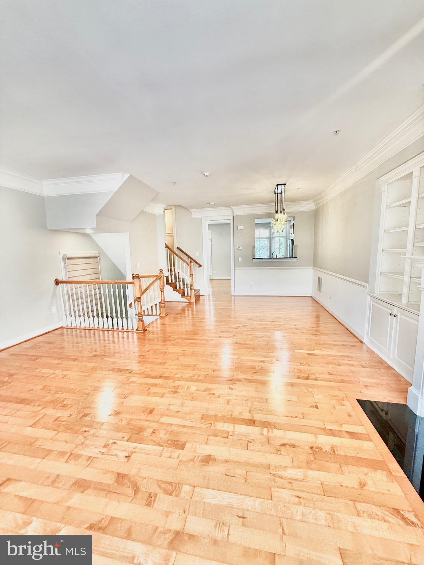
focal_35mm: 14
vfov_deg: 102.1
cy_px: 282
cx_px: 212
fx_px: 229
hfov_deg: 85.7
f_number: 2.2
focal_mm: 2.22
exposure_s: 1/120
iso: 200
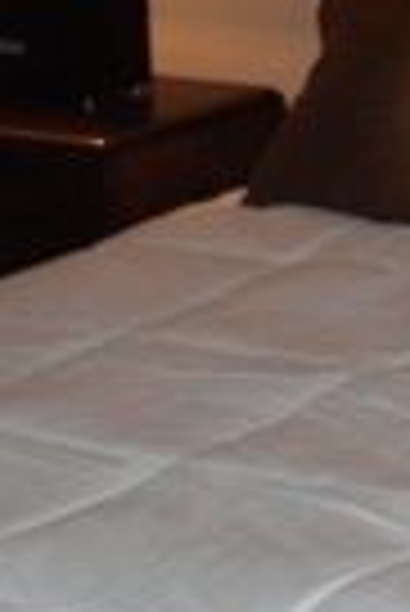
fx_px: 2914
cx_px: 861
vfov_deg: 11.9
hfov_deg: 7.7
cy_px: 22
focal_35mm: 171
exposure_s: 1/45
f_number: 3
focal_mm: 6.3
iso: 240
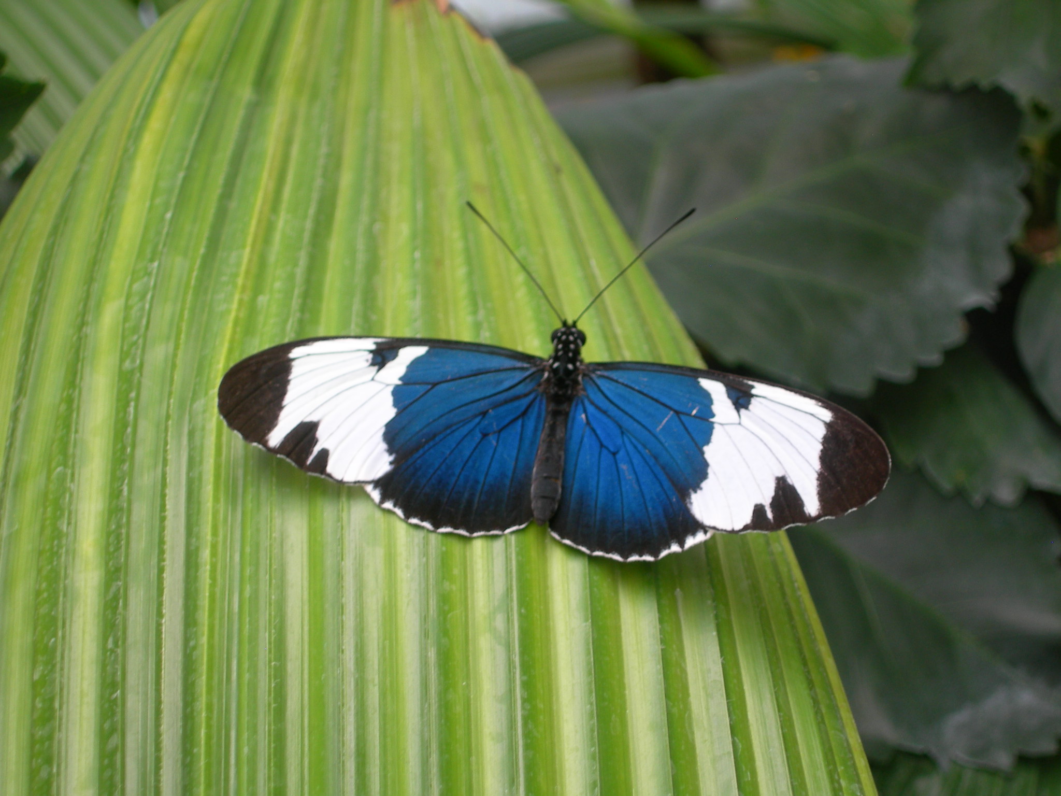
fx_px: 3464
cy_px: 398
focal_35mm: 113
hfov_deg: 17.4
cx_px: 530
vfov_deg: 13.1
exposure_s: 1/45.6
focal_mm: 23.4
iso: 50
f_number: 4.9
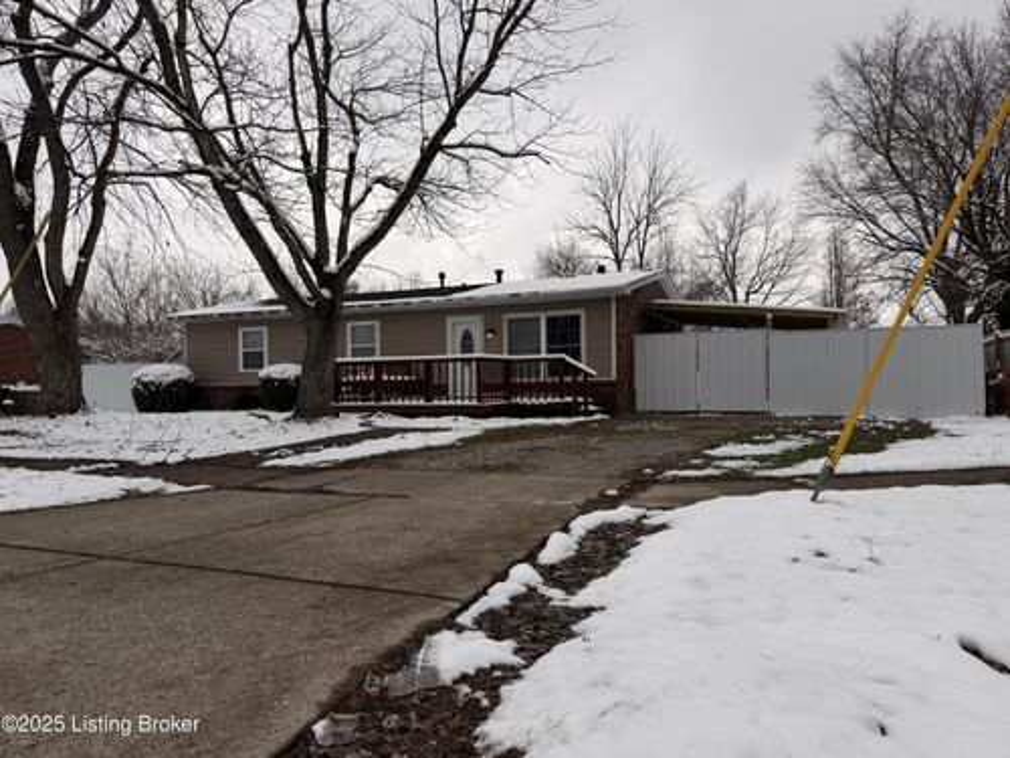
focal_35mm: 24
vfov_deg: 56.8
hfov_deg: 71.6
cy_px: 379
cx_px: 505
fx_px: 700
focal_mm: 6.76
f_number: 1.78
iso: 80
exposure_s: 1/2703
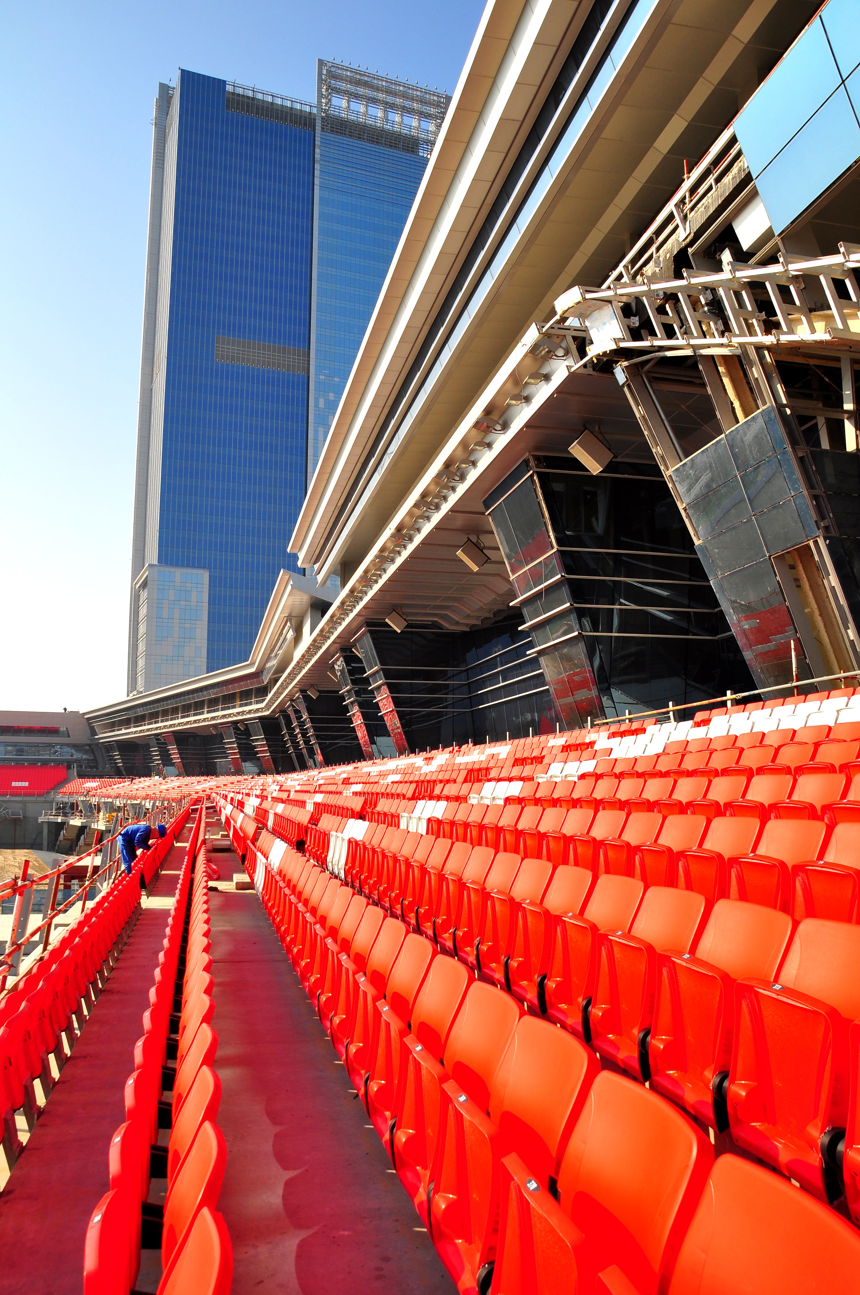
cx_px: 430
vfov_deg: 67.4
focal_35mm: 27
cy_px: 648
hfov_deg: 47.8
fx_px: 970
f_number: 10
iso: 200
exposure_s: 1/400
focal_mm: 18
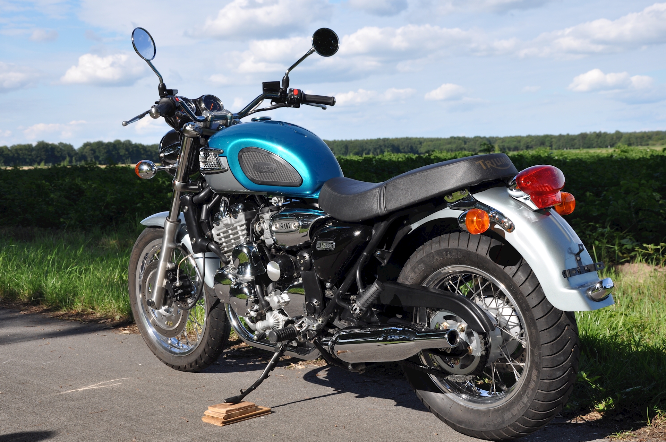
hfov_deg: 37.9
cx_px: 333
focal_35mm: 52
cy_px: 221
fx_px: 970
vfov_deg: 25.7
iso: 200
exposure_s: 1/320
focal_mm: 35
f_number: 9
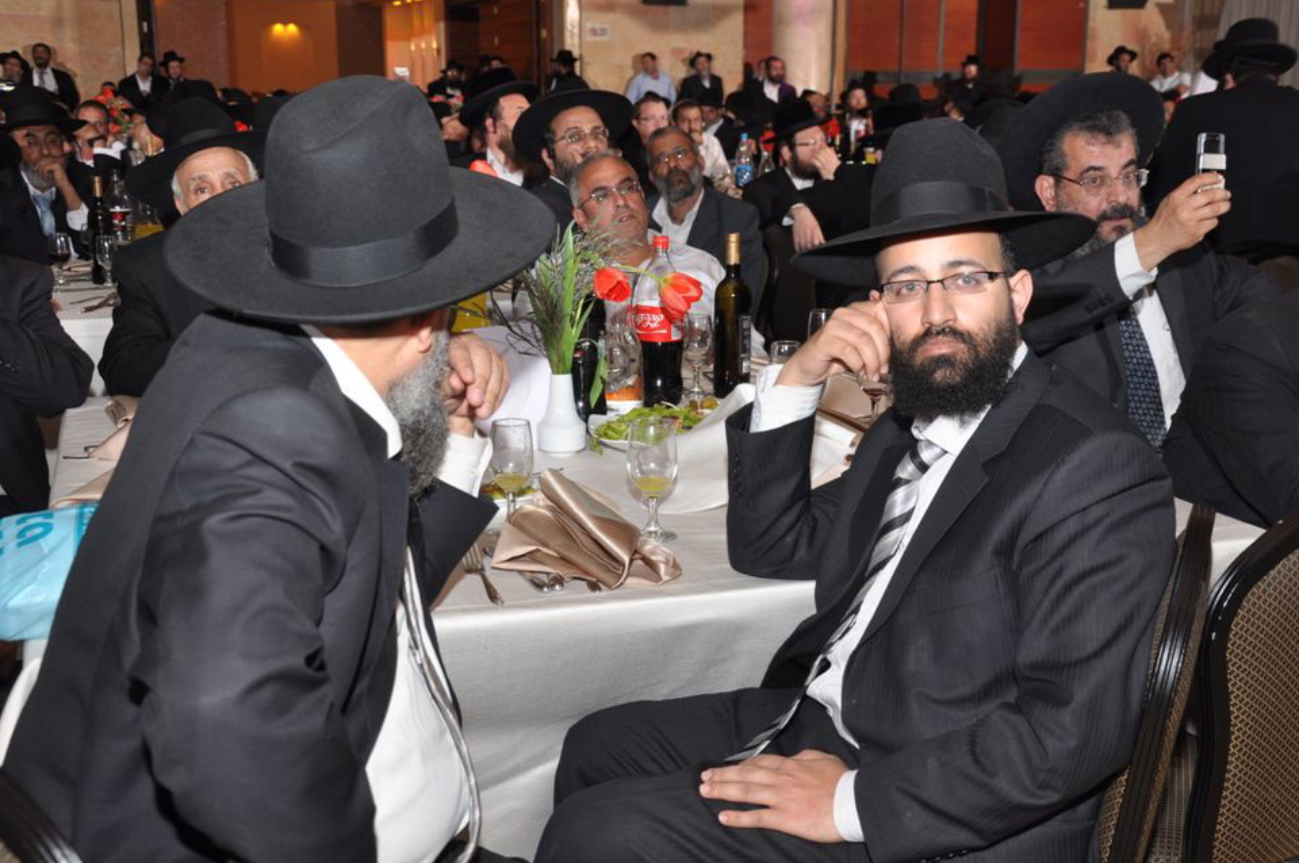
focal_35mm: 48
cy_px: 434
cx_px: 664
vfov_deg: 28.0
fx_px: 1730
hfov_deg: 41.1
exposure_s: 1/60
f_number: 5.6
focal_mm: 30
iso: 400
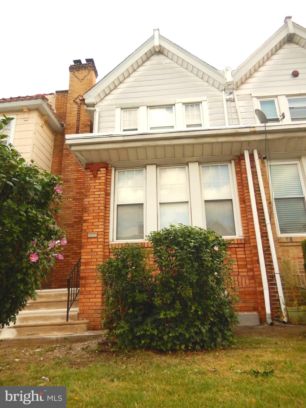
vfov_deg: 69.4
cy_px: 204
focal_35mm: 25
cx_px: 153
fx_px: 295
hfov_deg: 54.9
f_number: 3.4
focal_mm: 4.5
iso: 125
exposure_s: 1/500
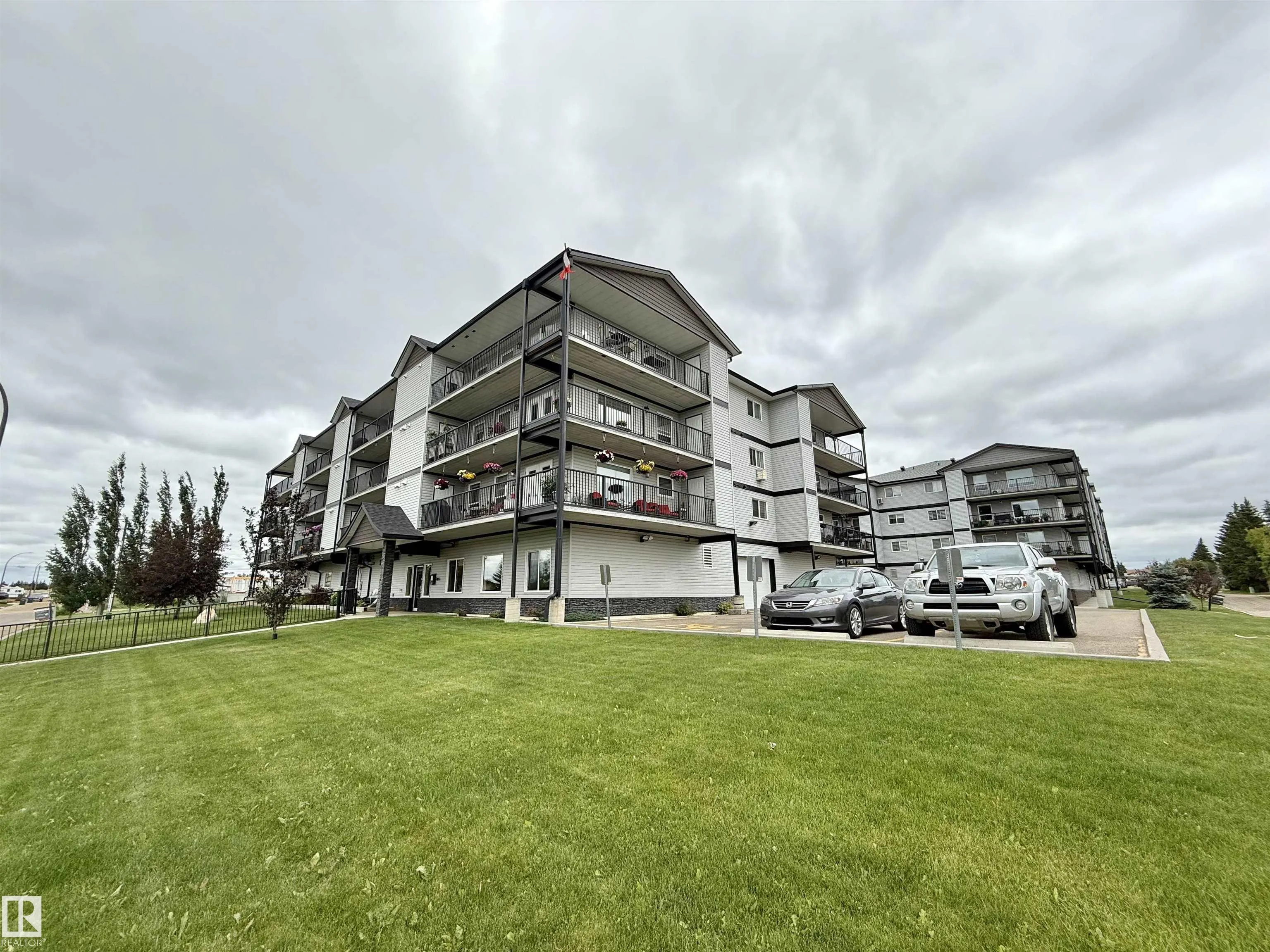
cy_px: 476
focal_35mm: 14
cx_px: 635
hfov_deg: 102.1
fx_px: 514
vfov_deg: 85.7
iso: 50
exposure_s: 1/672
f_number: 2.2
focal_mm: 2.22
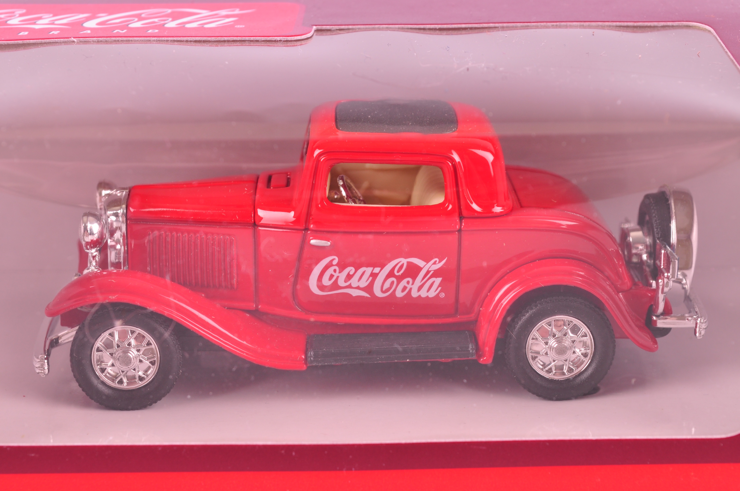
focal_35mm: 82
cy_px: 246
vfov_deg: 16.5
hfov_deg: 24.6
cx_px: 370
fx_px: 1694
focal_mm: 55
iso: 160
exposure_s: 1/125
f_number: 11
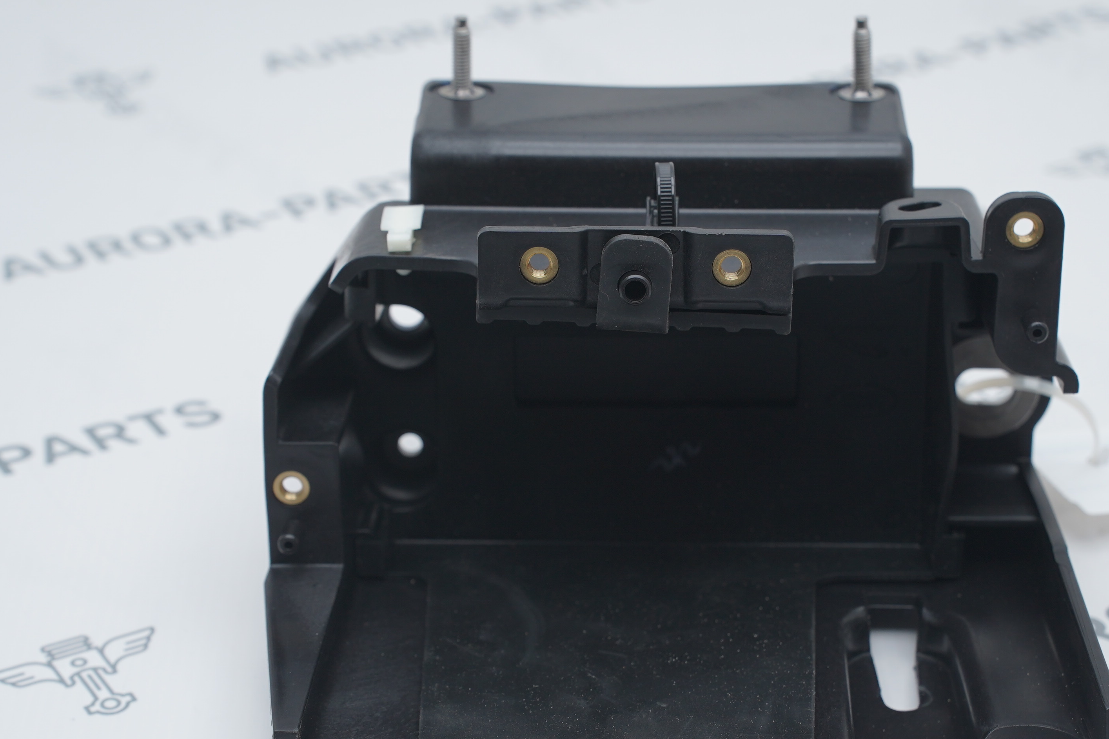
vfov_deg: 14.2
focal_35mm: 96
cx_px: 635
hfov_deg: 21.2
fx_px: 2957
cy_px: 478
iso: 500
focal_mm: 69
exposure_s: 1/160
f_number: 6.3
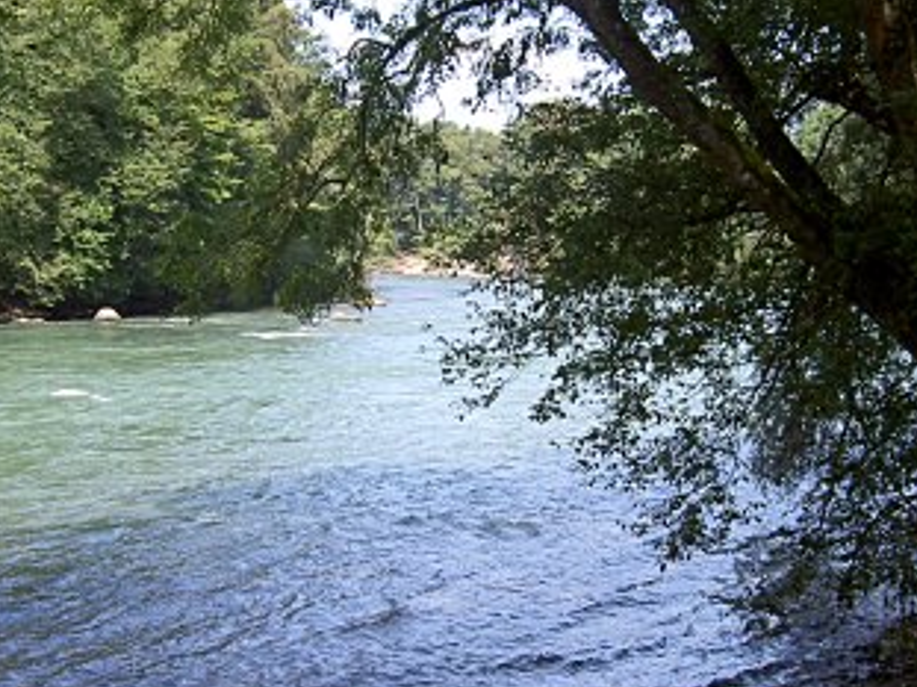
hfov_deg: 27.8
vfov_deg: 21.0
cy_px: 307
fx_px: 1854
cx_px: 442
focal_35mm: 70
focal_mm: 5.6
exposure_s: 1/125
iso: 50
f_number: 4.7
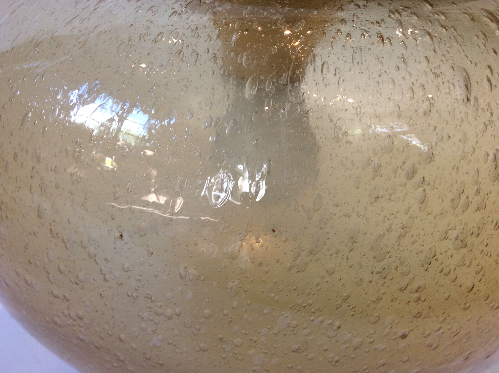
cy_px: 186
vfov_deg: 44.1
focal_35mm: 32
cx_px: 250
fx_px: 461
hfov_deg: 56.9
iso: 40
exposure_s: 1/25
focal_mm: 3.3
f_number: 2.4
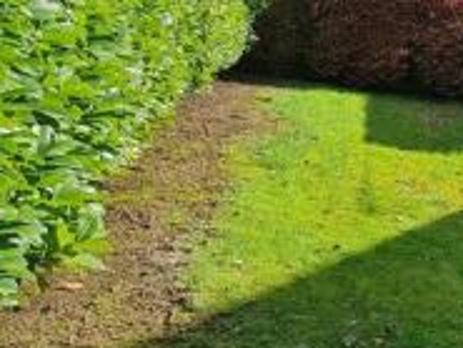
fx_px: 549
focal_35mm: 41
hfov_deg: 32.3
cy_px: 66
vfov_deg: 34.1
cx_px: 624
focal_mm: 2.2
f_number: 2.2
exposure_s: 1/1018
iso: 64
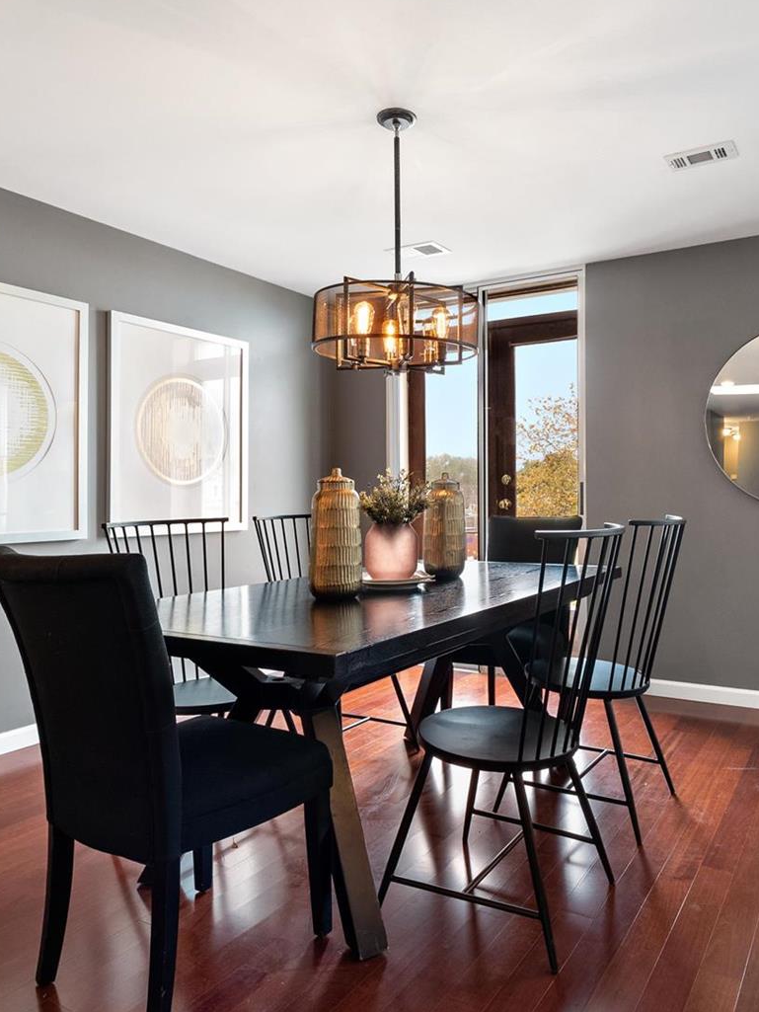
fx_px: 701
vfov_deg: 71.6
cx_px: 462
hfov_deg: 56.3
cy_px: 512
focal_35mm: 24
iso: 400
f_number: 6.3
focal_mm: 8
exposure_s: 1/10
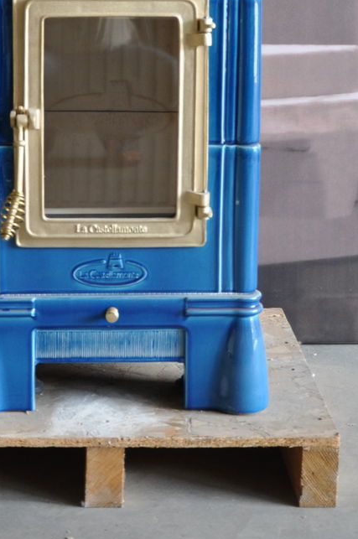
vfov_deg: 23.7
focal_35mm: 84
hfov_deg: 16.2
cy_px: 85
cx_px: 120
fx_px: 1256
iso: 400
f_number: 4
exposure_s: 1/60
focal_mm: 24
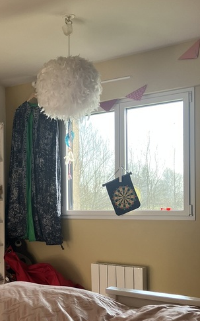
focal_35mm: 47
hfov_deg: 26.3
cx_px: 11
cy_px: 214
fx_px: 410
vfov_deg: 42.1
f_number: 1.8
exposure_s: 1/121
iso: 64
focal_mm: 3.99
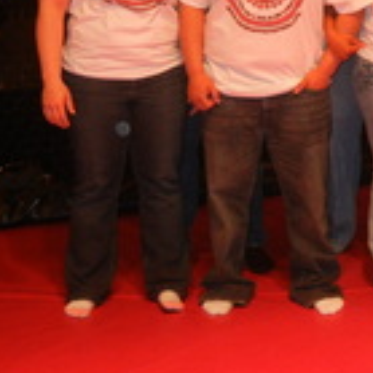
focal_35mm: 97
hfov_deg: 17.3
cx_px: 417
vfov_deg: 17.5
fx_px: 1183
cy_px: 9
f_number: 3.7
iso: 252
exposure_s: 1/30
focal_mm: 7.1
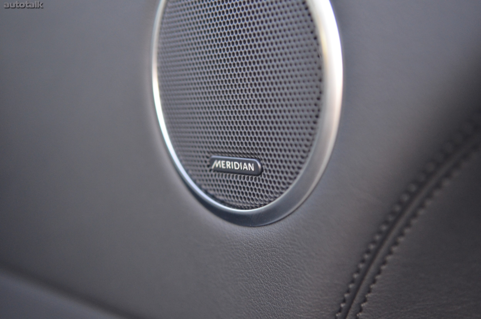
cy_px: 160
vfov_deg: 23.7
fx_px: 760
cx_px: 240
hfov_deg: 35.1
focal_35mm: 57
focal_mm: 38
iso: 1600
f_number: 2.8
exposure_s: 1/30
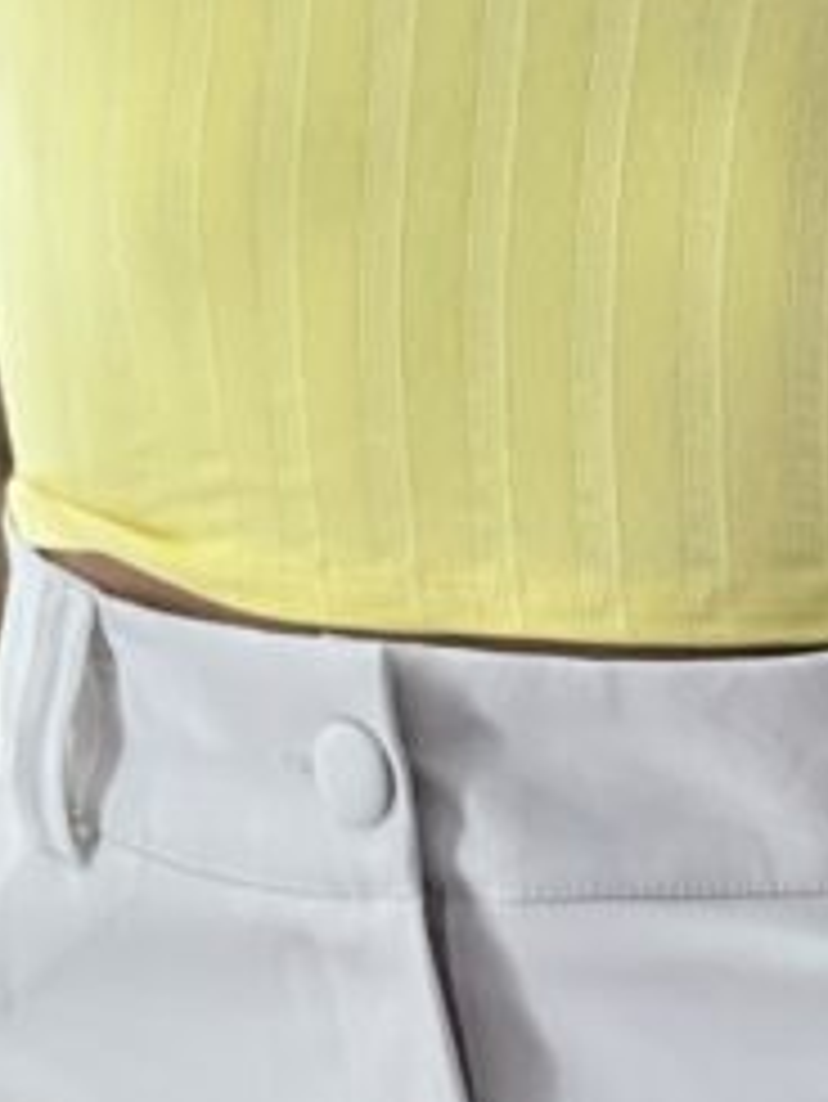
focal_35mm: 293
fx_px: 9336
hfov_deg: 5.1
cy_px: -403
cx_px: 558
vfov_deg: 6.7
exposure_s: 1/60
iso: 160
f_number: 2.8
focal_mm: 9
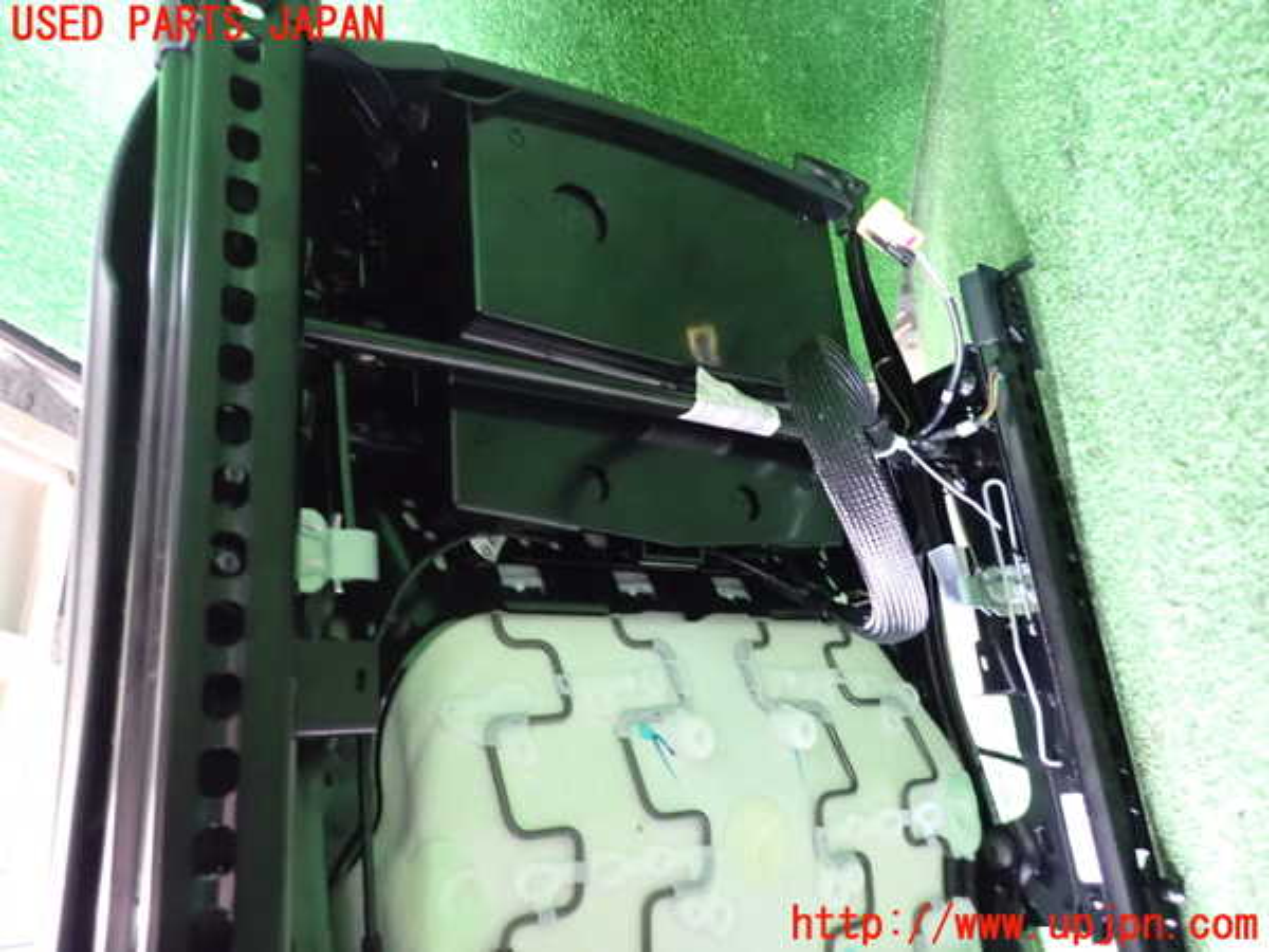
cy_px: 476
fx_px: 916
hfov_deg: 69.4
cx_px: 634
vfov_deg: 54.9
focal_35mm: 25
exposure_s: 1/50
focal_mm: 4.5
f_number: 2
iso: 1600
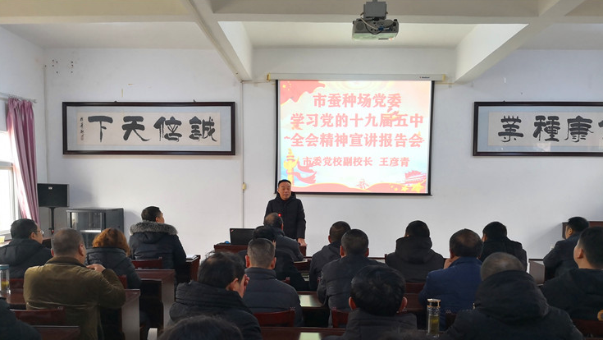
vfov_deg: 38.5
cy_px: 229
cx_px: 303
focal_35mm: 30
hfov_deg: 64.3
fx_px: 480
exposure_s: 1/33.3
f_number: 1.6
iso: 320
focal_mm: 3.95
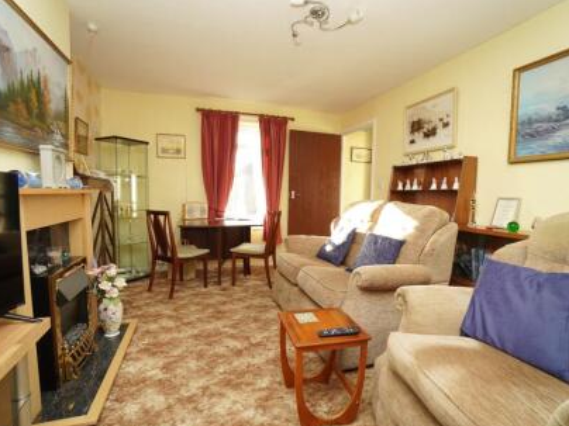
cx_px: 297
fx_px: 279
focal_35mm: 17
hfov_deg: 91.0
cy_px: 220
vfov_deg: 74.7
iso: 400
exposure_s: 1/100
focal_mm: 10
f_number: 4
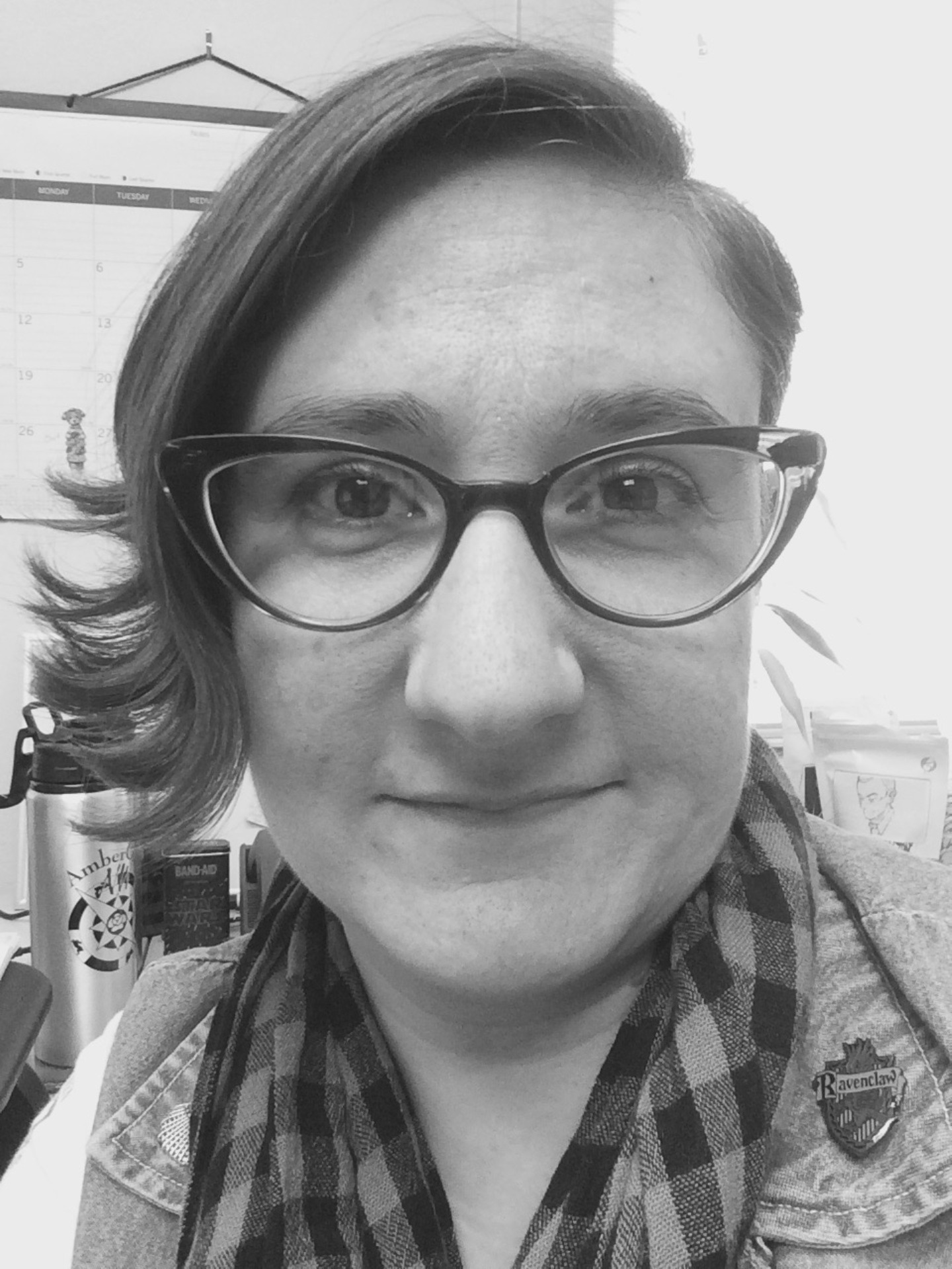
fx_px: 1137
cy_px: 634
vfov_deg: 58.4
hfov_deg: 45.4
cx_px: 476
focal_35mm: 31
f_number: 2.4
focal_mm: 2.15
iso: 160
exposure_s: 1/30
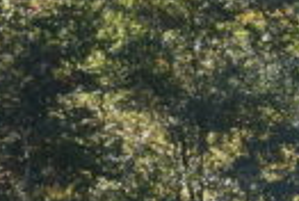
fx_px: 7592
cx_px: 404
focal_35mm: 912
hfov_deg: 2.3
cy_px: -124
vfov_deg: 1.5
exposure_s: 1/500
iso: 560
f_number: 8
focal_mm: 78
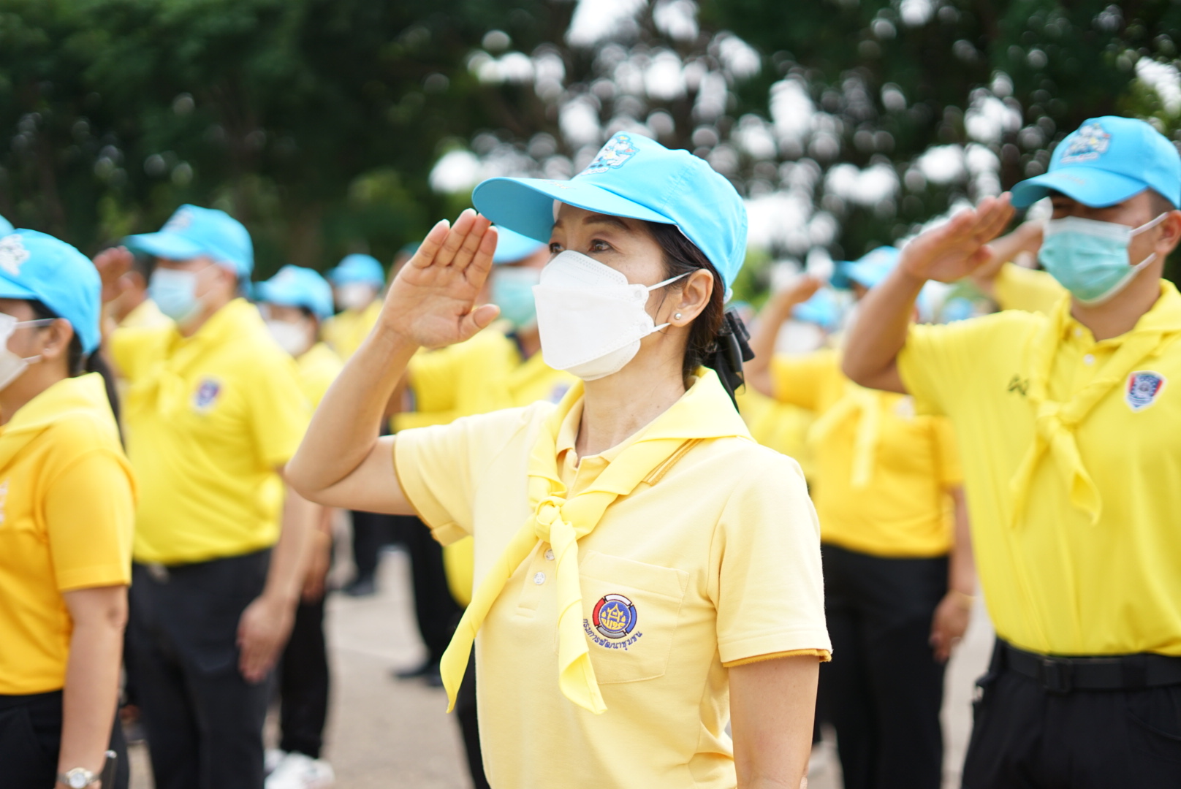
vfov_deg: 27.0
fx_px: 1641
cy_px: 394
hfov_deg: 39.6
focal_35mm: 50
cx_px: 590
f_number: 1.8
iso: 400
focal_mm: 50
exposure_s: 1/4000
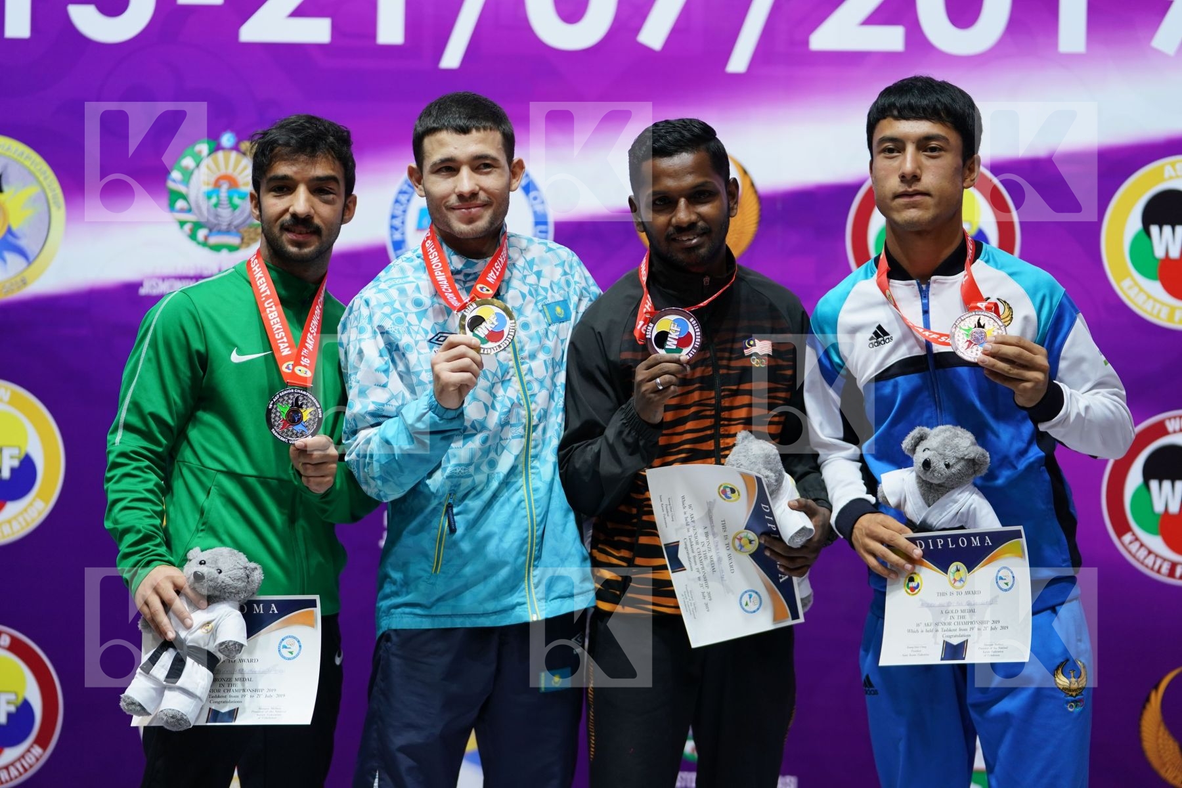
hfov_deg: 17.1
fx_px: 3940
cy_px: 394
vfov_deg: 11.4
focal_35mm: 120
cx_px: 591
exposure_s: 1/250
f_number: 2.8
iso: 800
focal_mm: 120
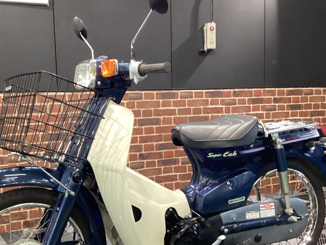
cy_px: 149
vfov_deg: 30.2
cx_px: 132
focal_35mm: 48
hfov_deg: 39.5
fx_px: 452
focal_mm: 3.3
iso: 400
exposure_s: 1/40
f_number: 2.4
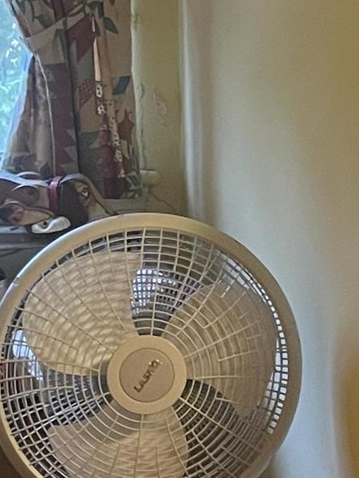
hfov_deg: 11.2
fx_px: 1810
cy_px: 156
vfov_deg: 15.0
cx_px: 390
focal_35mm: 131
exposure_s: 1/60
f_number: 1.6
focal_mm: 5.1
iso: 400
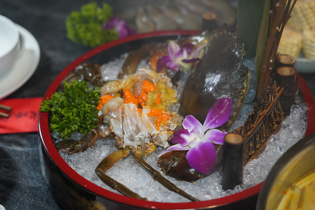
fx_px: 665
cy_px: 105
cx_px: 157
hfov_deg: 26.7
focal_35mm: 76
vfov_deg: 17.9
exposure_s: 1/160
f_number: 4
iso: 1250
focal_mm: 75
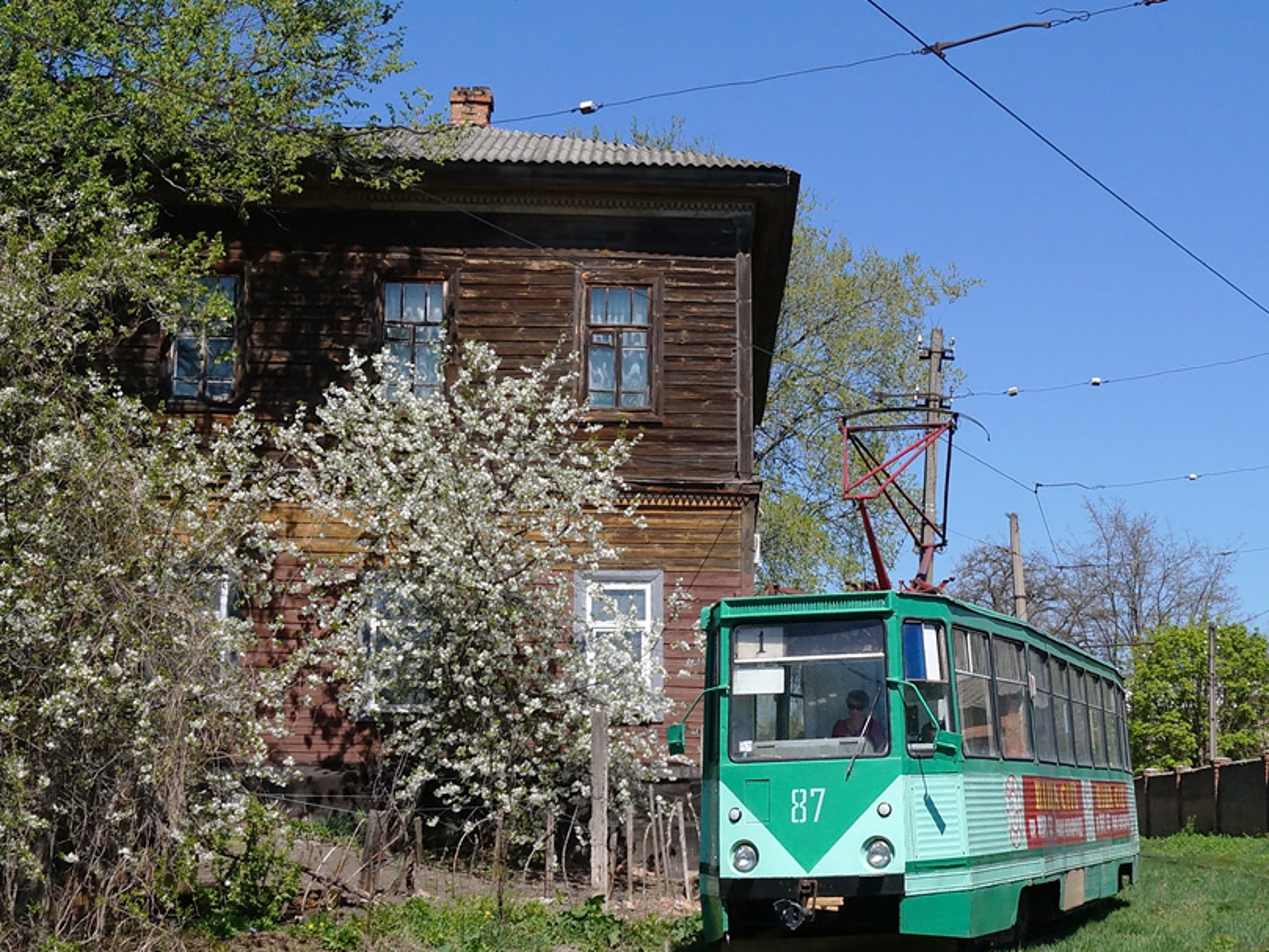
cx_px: 836
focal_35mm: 47
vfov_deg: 30.9
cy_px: 496
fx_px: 1723
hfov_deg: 40.0
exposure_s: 1/1600
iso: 400
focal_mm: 22
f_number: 8
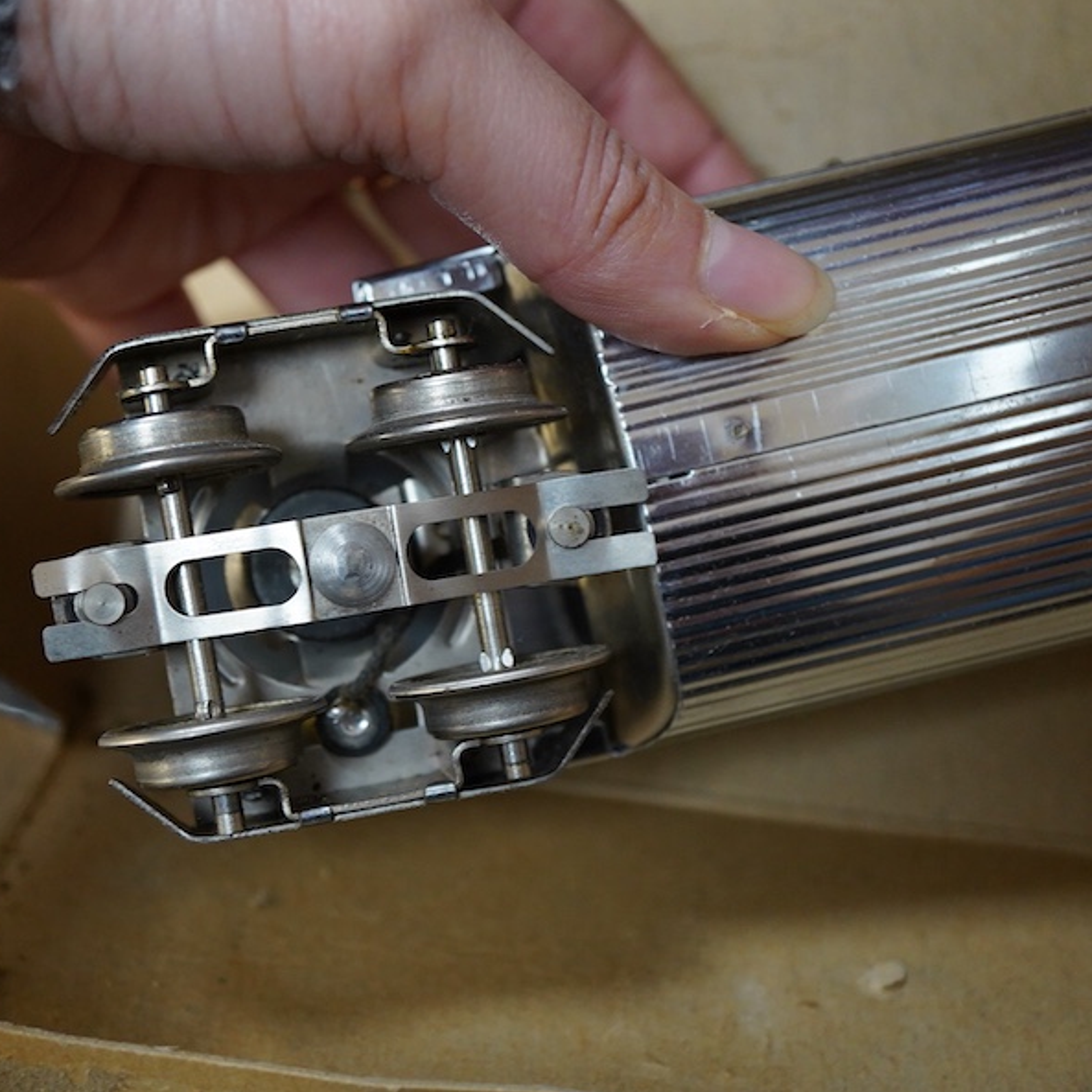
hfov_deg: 29.5
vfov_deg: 29.6
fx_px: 2070
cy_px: 545
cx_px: 418
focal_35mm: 58
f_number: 3.5
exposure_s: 1/125
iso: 1250
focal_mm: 30
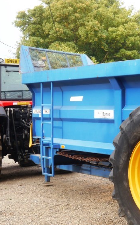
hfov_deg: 19.4
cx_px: 206
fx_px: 360
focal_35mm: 59
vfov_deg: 34.5
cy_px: 126
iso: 160
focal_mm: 15
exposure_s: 1/125
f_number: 4.5
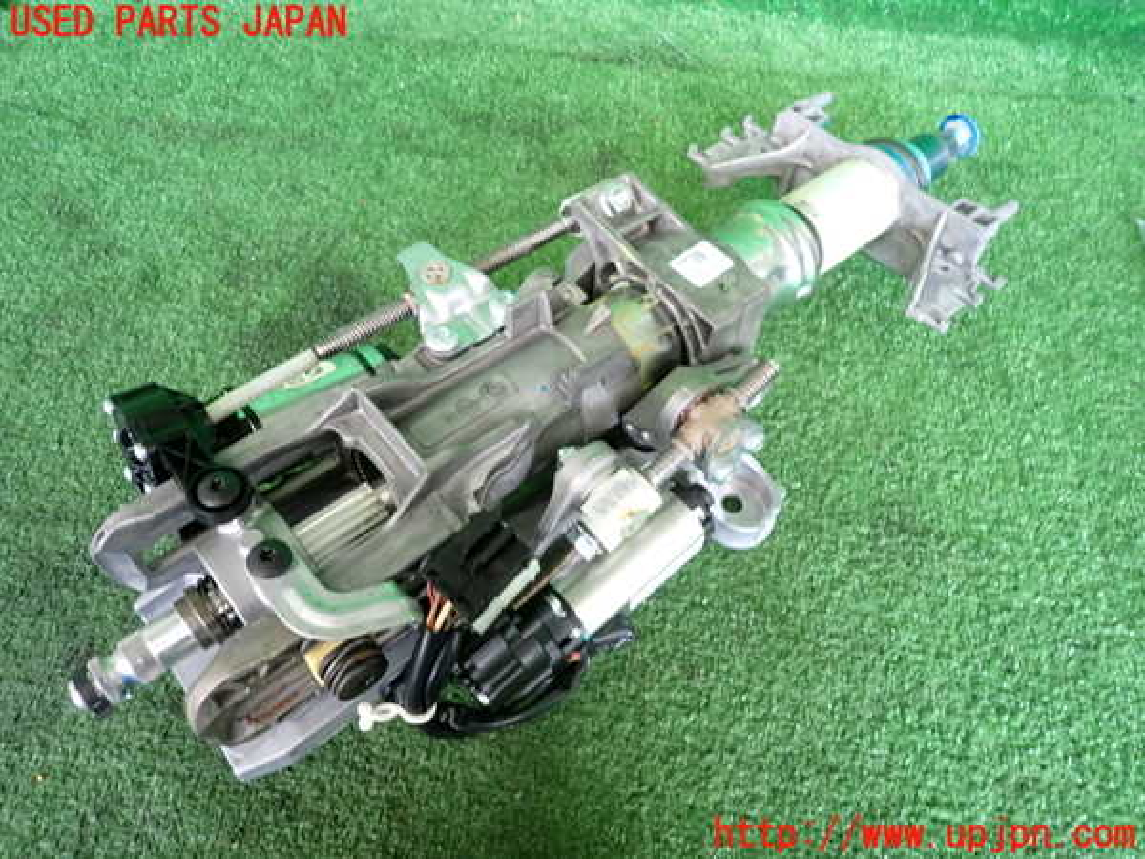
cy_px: 430
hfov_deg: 69.4
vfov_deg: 54.9
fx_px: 827
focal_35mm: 25
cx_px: 572
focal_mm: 4.5
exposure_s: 1/30
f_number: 2
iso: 200
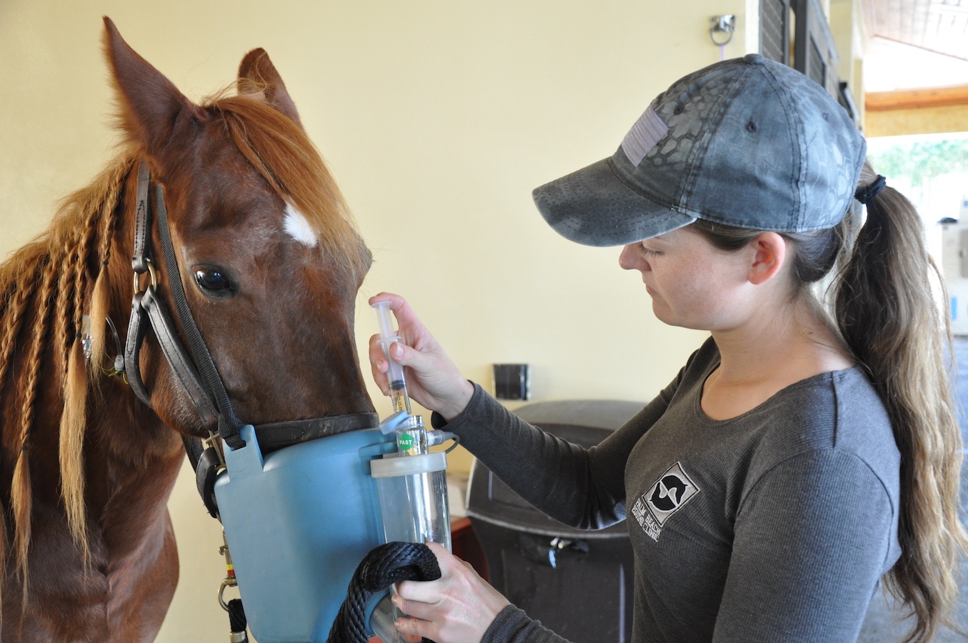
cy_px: 322
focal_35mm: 39
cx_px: 484
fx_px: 1047
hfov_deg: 49.6
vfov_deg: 34.1
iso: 1000
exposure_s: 1/50
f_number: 4
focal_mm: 26
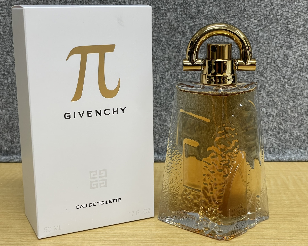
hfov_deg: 34.2
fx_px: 501
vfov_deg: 27.6
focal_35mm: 55
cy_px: 123
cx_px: 155
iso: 100
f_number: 2
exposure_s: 1/116
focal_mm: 6
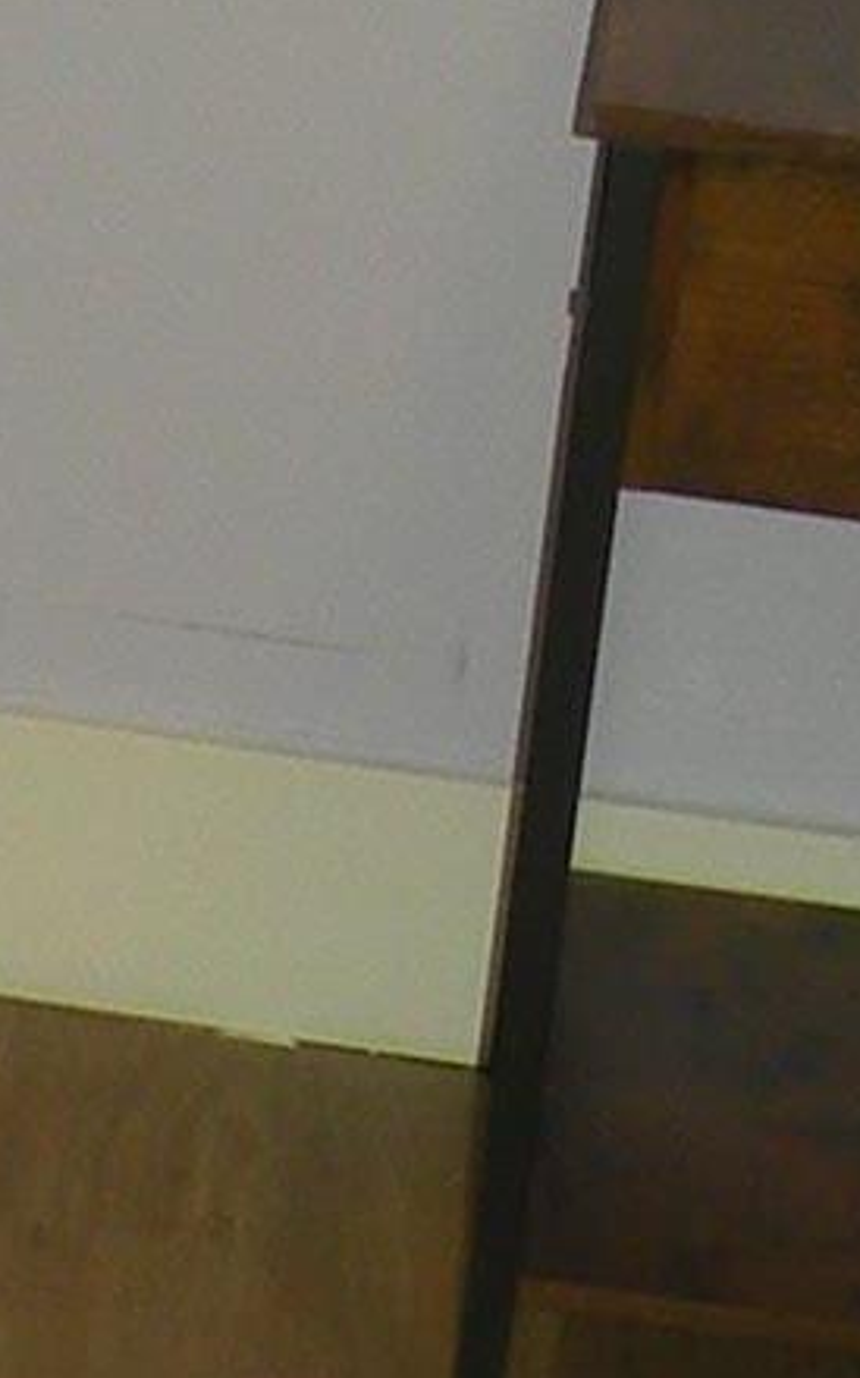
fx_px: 9197
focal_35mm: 245
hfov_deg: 5.3
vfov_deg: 8.4
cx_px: -314
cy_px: -521
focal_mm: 5.8
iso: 64
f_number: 3.2
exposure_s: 1/30
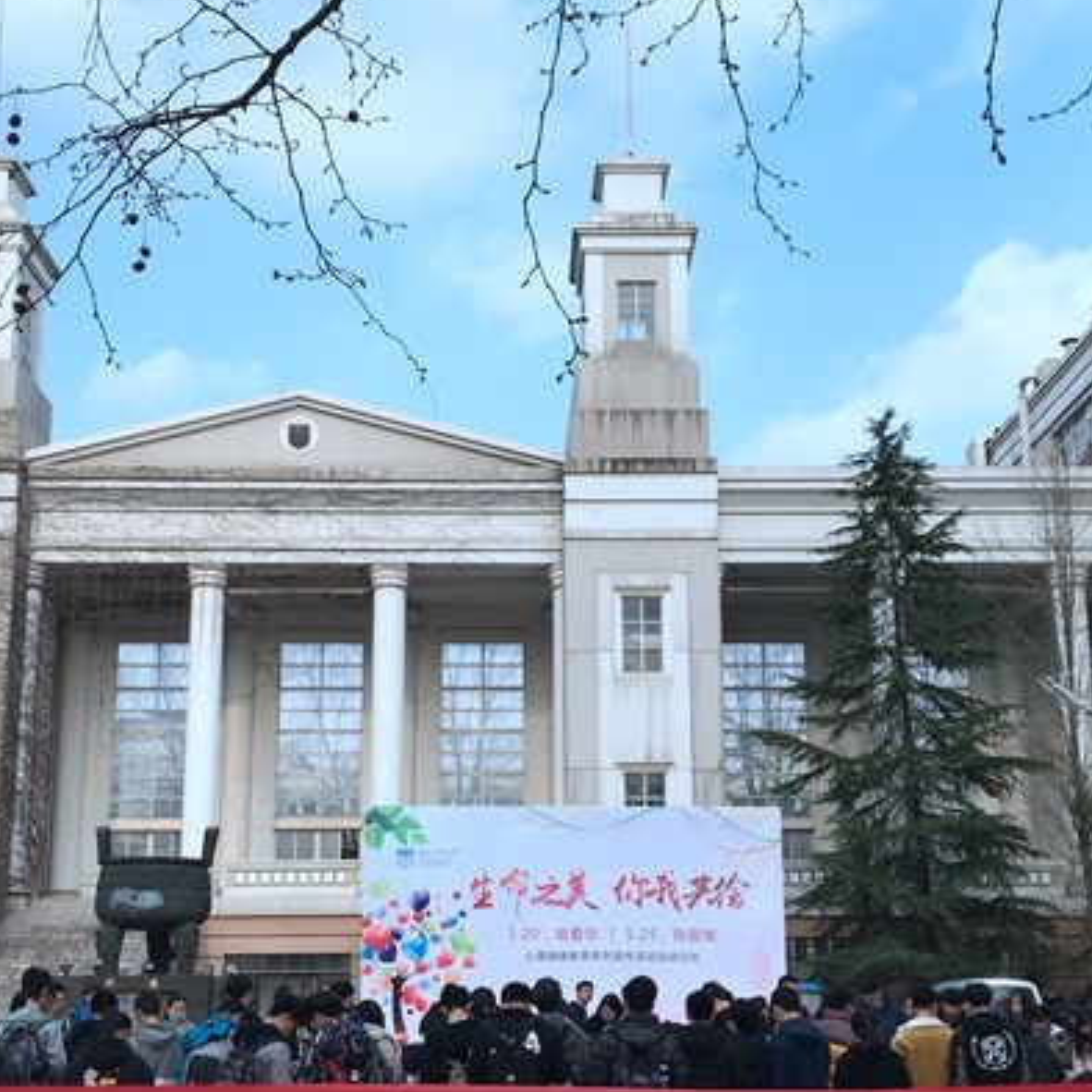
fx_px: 1570
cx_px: 513
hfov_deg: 38.3
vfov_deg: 38.1
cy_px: 683
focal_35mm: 44
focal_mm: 3.99
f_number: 1.8
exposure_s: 1/1570
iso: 20
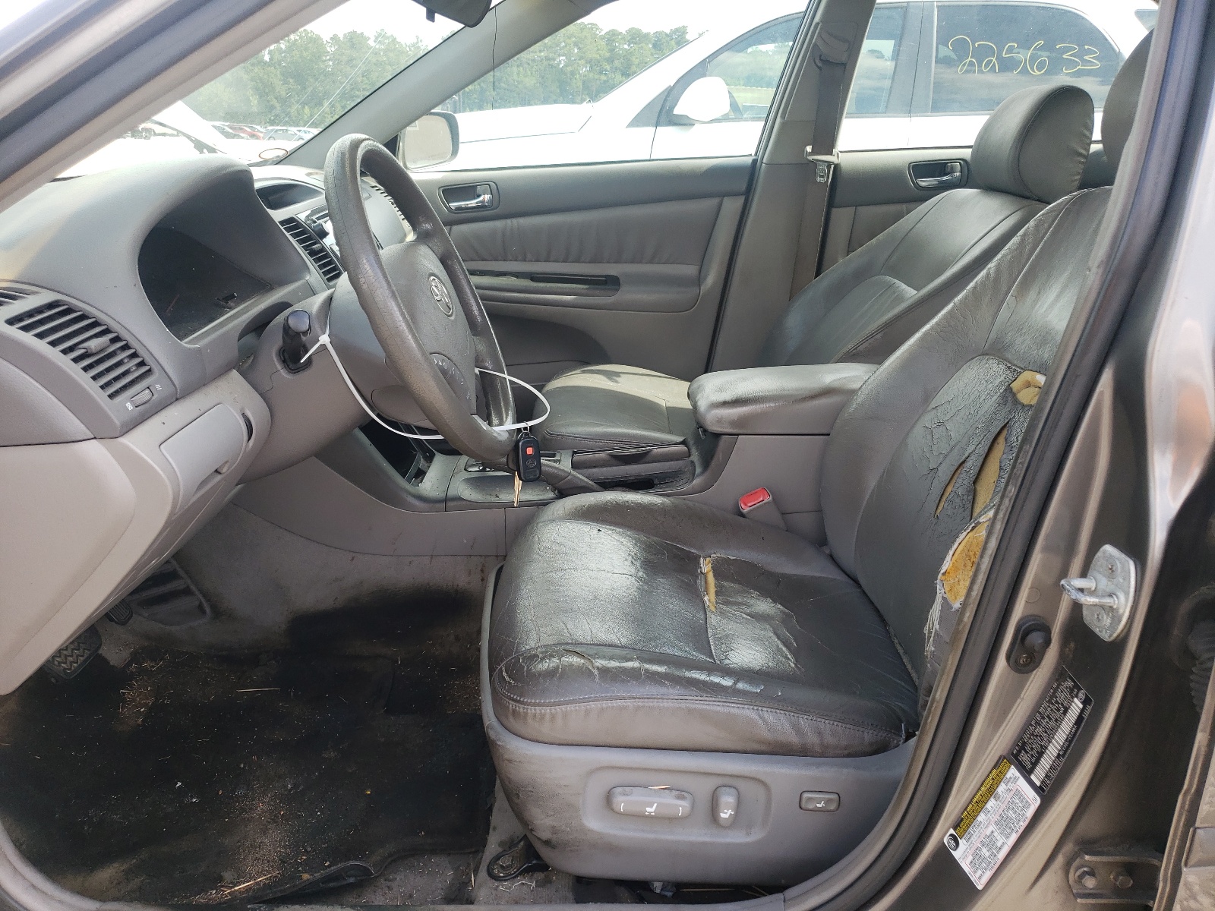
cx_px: 608
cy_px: 456
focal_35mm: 26
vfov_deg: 53.1
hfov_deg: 67.3
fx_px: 913
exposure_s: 1/400
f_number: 1.5
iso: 50
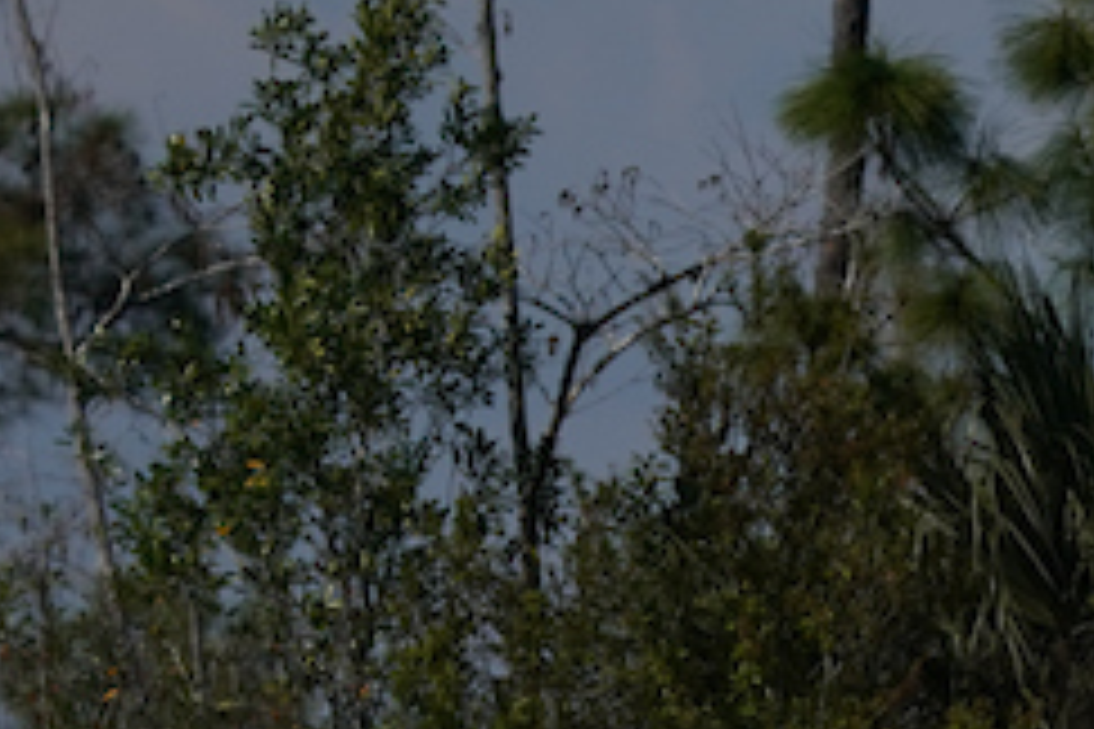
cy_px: 1580
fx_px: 29991
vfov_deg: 1.4
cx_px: 2346
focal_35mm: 987
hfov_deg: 2.1
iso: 250
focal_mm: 200
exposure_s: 1/3200
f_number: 6.3
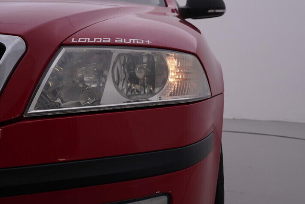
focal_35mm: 52
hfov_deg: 38.2
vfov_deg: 25.9
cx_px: 165
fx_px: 441
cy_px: 123
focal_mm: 24
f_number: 5
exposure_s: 1/125
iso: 125
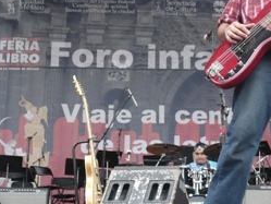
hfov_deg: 21.7
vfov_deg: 16.4
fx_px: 705
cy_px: 64
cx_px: 184
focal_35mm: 90
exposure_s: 1/50
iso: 100
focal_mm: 8.3
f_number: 3.4
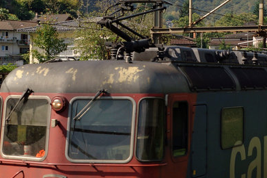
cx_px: 132
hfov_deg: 15.9
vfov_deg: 10.6
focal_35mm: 129
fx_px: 956
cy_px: 79
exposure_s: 1/800
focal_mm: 28
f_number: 4
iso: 160
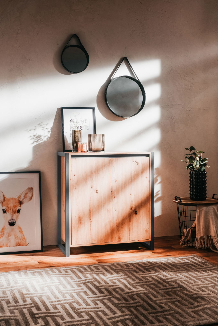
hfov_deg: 29.2
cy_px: 163
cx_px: 109
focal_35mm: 46
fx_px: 418
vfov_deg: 42.7
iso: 100
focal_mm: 46
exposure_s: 1/8
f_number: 9
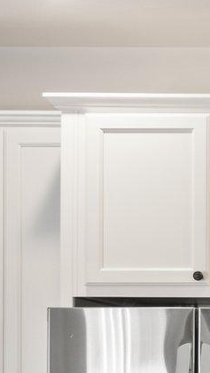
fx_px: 1764
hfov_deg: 6.1
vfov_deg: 11.8
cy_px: 470
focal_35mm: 178
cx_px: 727
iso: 500
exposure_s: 1/4
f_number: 8
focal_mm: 35
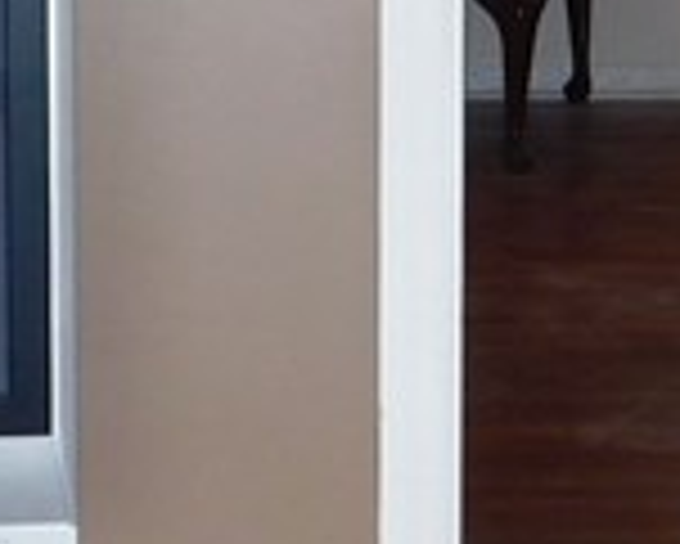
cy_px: -76
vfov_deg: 7.7
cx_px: 838
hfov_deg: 9.6
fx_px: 4008
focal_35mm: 199
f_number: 3.2
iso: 200
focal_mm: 5.3
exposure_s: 1/30
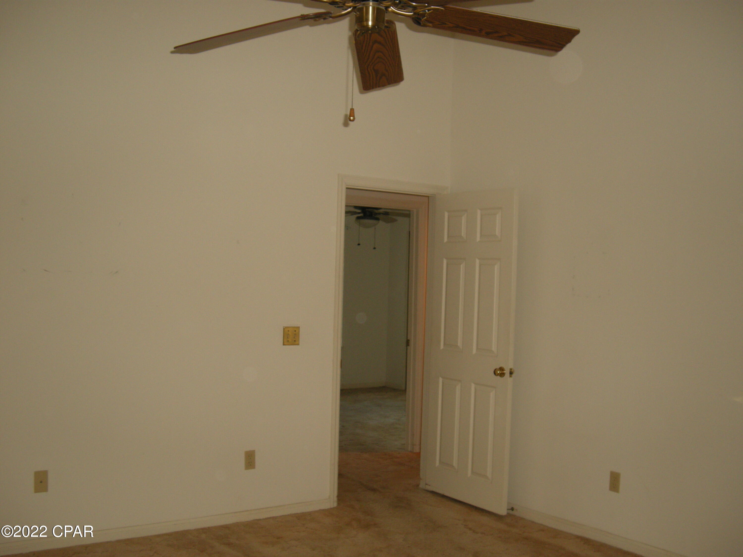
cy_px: 278
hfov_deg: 50.1
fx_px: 794
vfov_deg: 38.7
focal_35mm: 37
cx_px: 372
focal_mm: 7.9
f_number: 2.8
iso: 176
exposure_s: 1/60
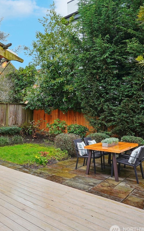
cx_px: -18
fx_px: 169
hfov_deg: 37.6
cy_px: 119
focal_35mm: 27
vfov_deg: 68.4
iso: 400
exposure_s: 1/125
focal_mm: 17
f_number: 8
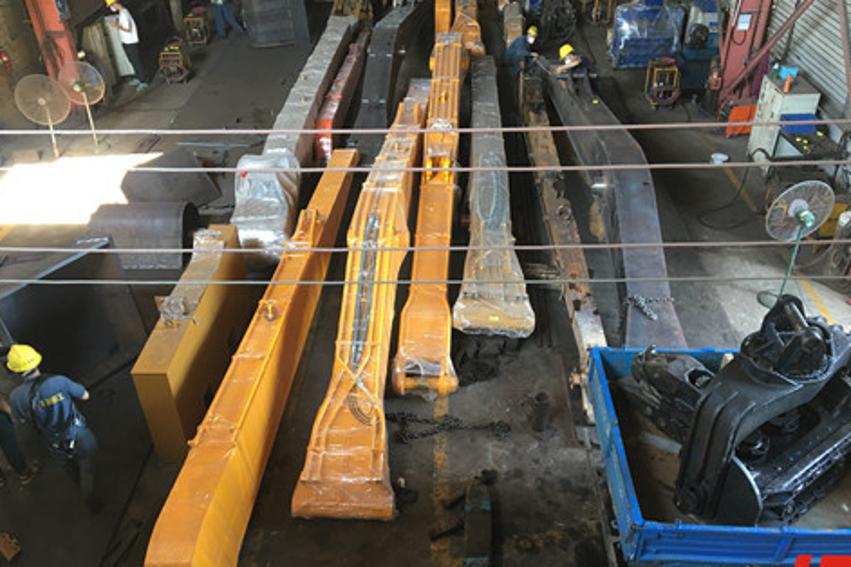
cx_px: 443
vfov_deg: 41.0
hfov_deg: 58.7
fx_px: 756
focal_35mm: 32
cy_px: 319
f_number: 2.2
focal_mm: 4.15
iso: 100
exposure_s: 1/33
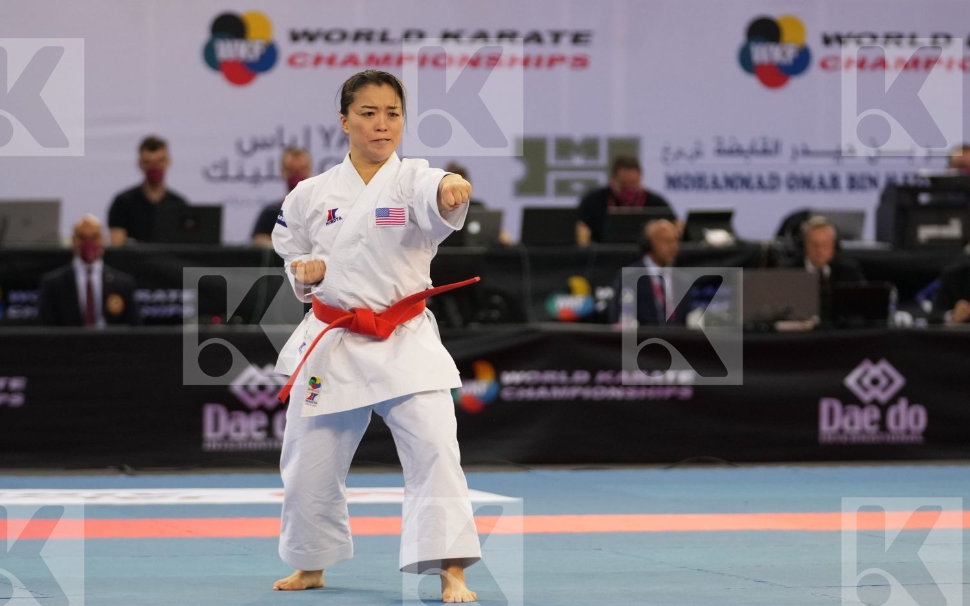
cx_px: 463
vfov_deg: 5.2
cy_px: 326
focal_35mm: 251
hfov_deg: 8.4
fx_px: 6635
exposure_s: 1/500
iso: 1250
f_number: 2.8
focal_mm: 137
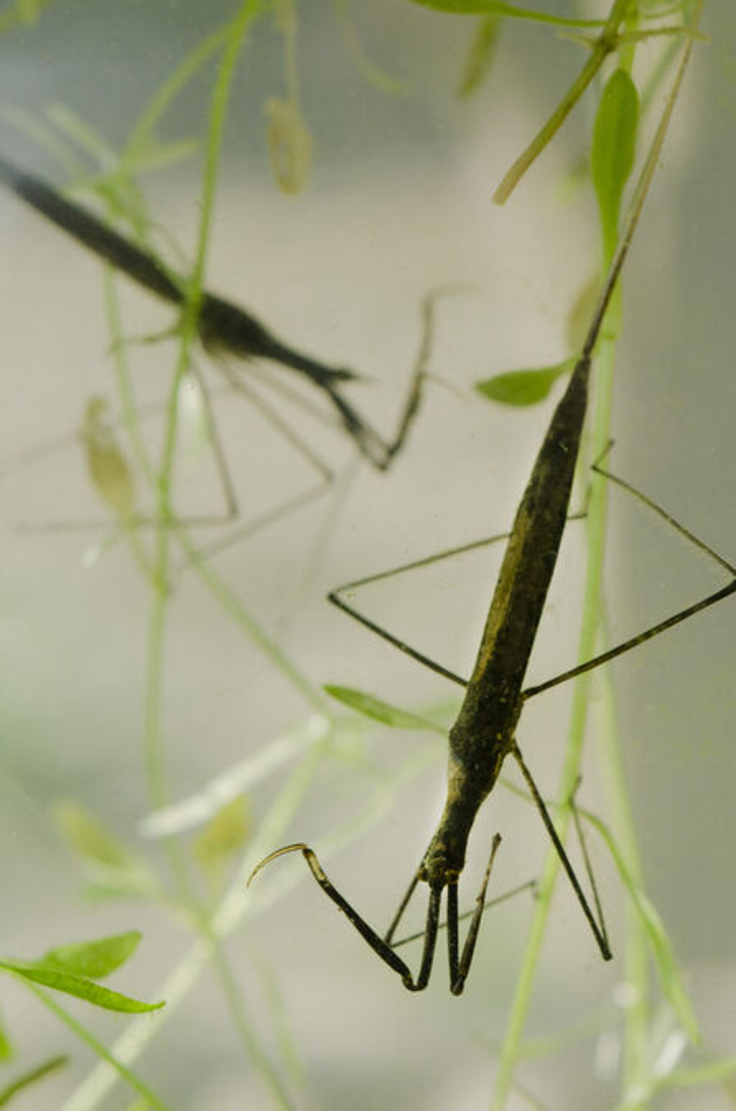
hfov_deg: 15.1
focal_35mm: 90
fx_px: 2773
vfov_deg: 22.7
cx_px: 368
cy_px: 556
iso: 160
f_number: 10
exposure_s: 1/250
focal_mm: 60
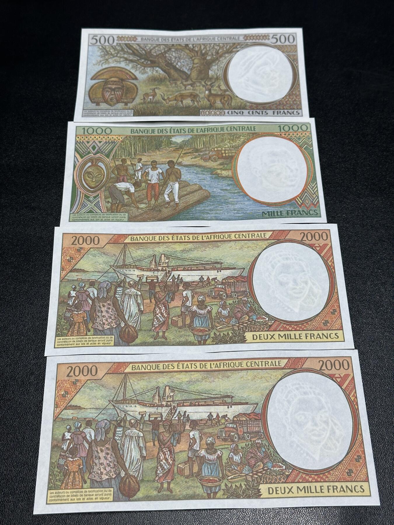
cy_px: 262
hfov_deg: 30.3
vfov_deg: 39.7
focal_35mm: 48
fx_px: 728
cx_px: 197
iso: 80
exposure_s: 1/50
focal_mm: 6.86
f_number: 1.78
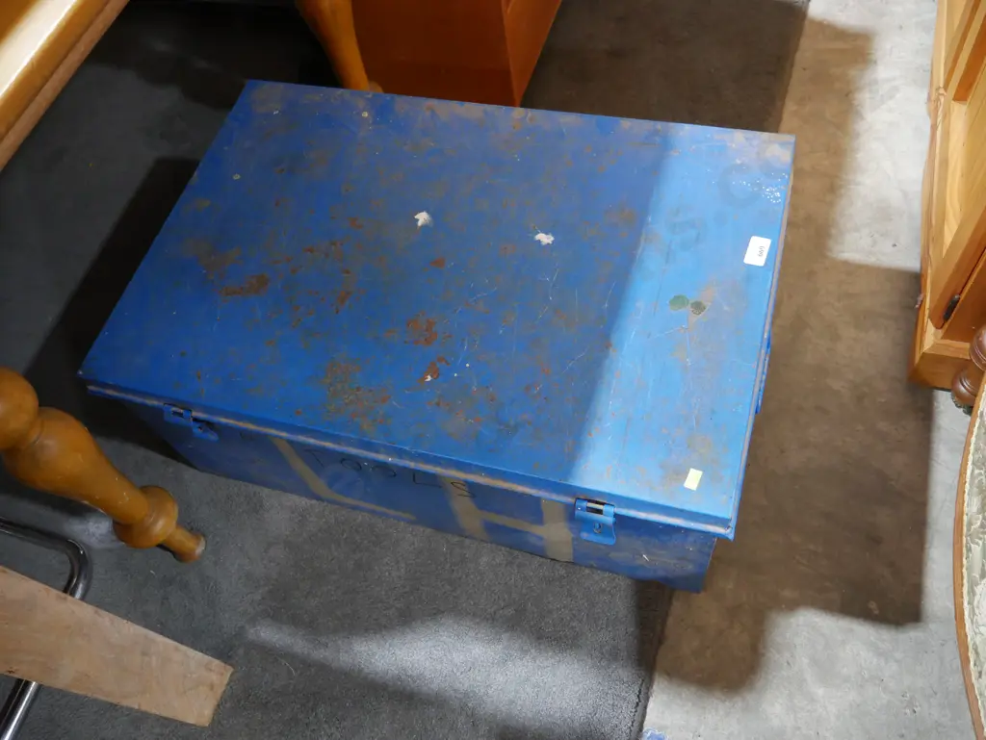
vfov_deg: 49.8
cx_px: 493
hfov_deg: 63.4
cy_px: 370
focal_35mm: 28
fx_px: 798
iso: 1600
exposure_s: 1/60
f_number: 3.5
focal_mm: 14
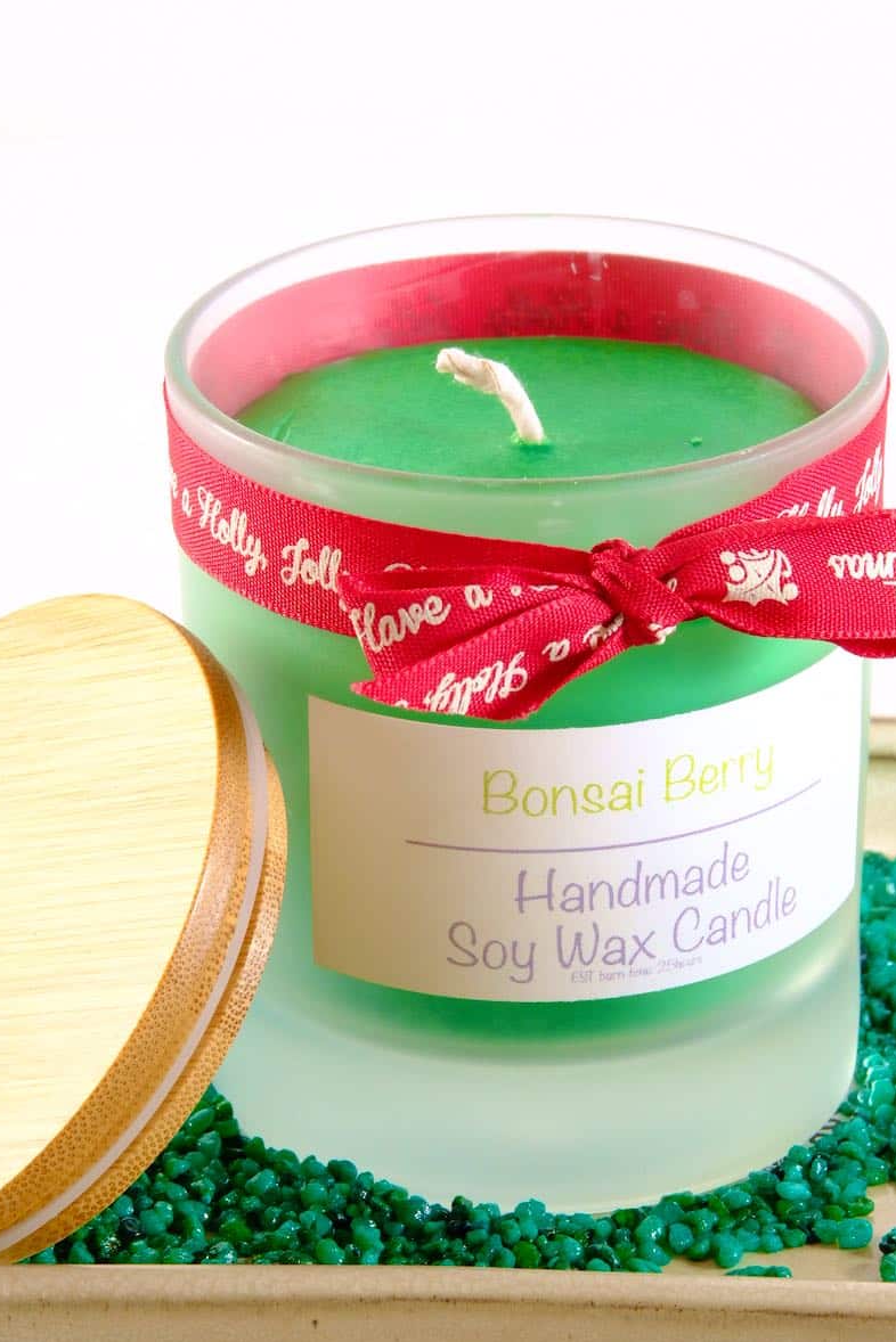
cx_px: 459
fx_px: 9849
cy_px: 701
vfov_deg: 7.8
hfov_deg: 5.2
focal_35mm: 264
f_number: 16
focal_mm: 161.8
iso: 1000
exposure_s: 1/15
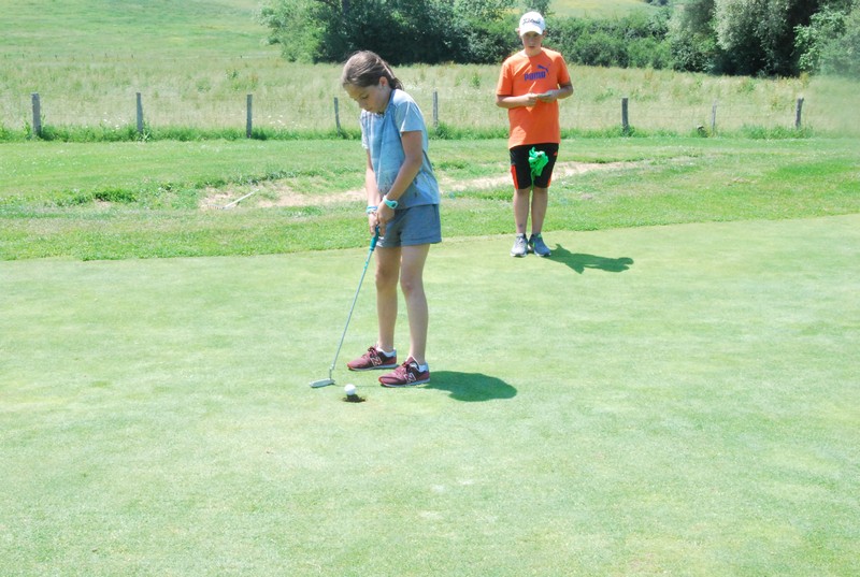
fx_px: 1077
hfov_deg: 43.5
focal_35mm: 45
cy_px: 288
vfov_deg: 30.0
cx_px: 430
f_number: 29
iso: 1600
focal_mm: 30
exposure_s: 1/100
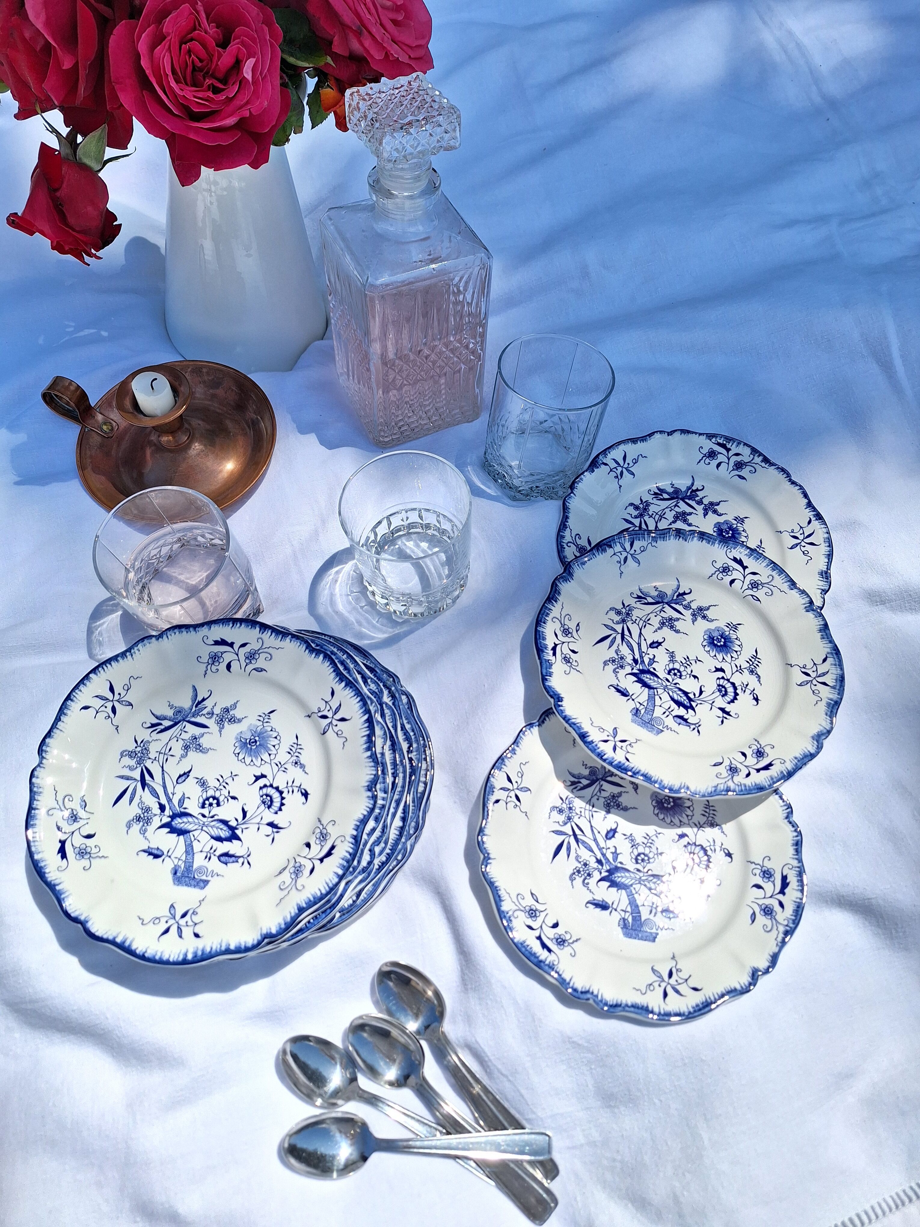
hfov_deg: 58.9
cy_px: 614
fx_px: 815
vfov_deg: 73.9
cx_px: 460
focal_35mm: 23
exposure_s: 1/2457
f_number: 1.8
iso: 40
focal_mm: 5.54
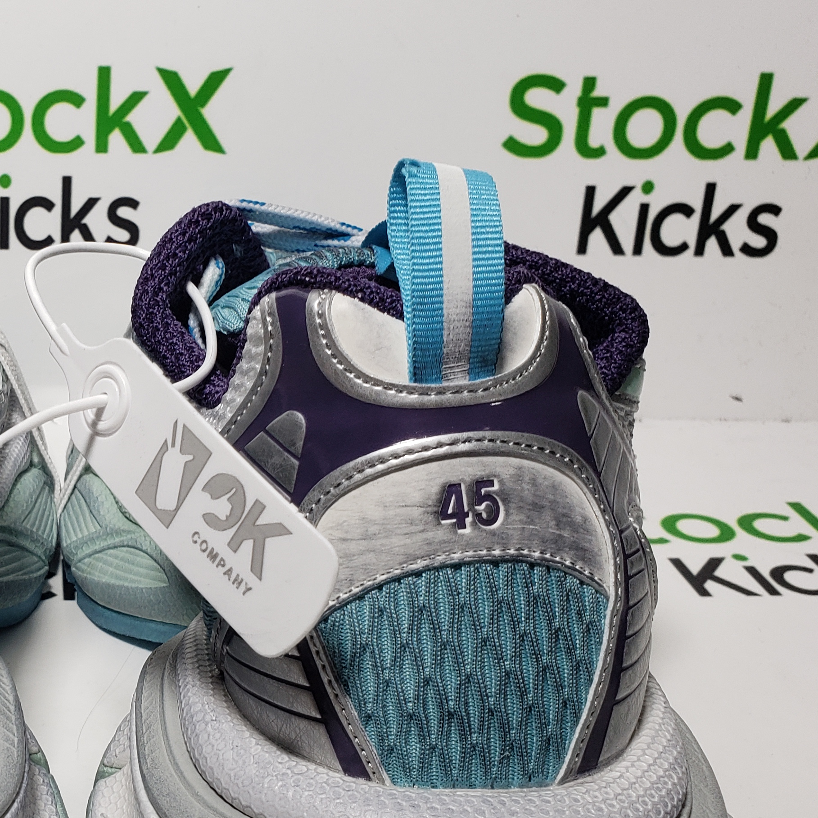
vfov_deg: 33.1
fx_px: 1363
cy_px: 537
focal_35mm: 51
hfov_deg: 31.1
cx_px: 14
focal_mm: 4.3
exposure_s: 1/173
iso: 50
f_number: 2.4
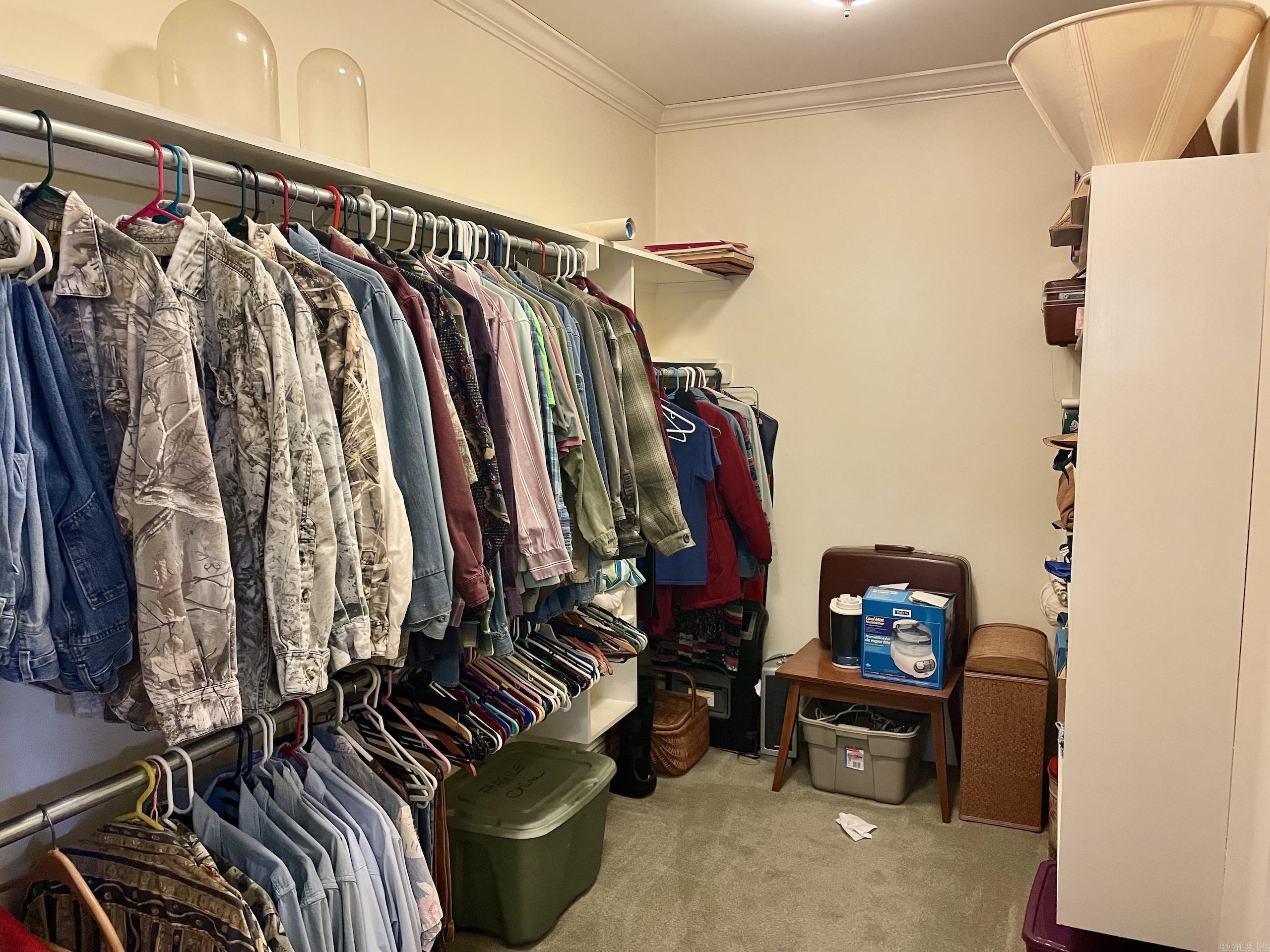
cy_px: 476
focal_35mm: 26
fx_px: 954
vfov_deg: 53.1
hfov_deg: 67.3
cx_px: 635
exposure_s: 1/60
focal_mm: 4.2
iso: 200
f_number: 1.6
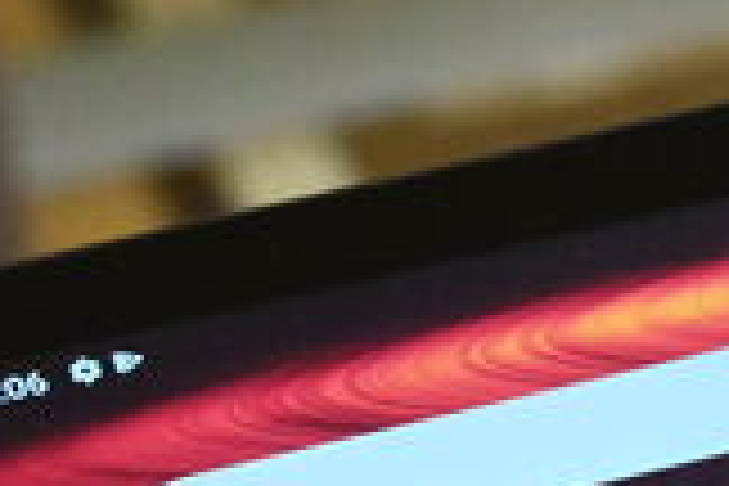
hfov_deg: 7.4
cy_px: 783
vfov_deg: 5.0
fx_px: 5496
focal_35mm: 271
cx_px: 1242
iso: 3200
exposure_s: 1/60
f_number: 4.8
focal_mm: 30.5
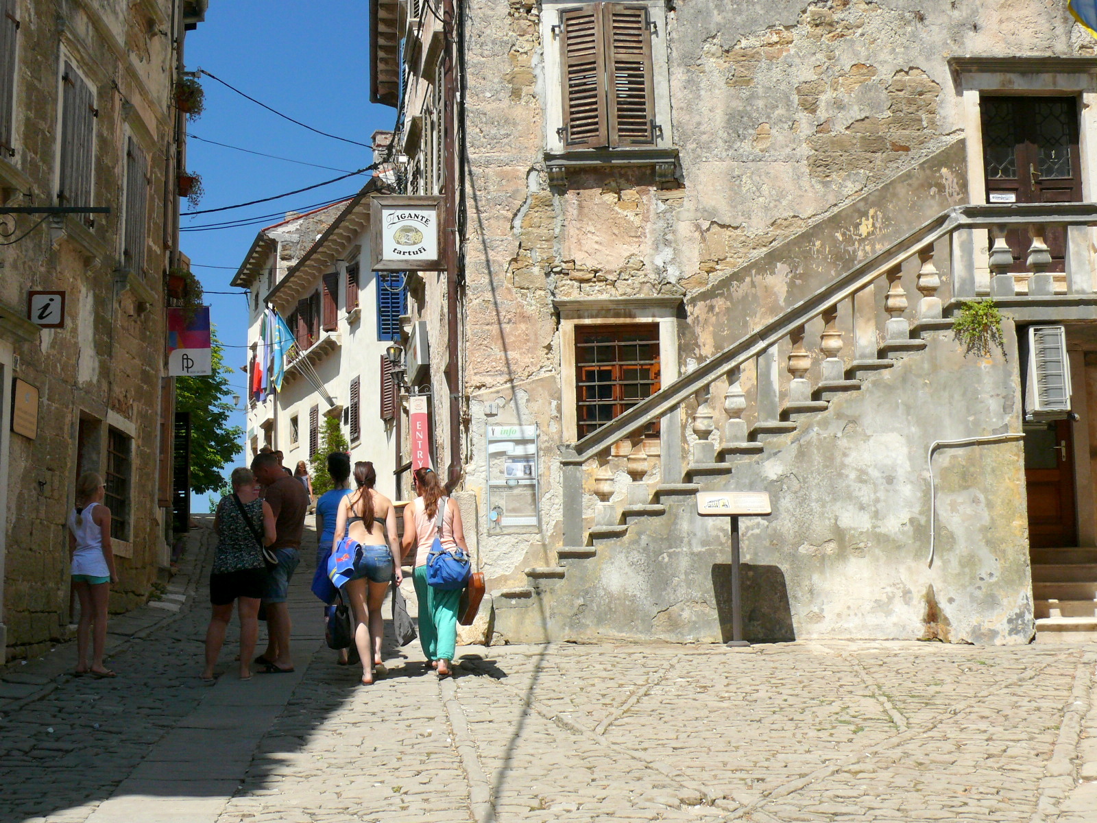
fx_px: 1585
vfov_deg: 29.1
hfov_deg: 38.2
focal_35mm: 50
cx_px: 548
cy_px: 412
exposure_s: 1/200
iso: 100
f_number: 5.6
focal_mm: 9.2
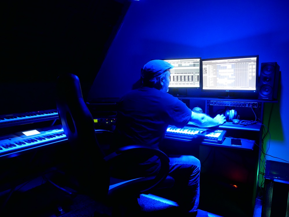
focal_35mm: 24
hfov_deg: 71.6
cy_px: 108
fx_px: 200
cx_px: 144
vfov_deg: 56.8
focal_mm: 12
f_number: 3.5
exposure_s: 1/13
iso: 3200
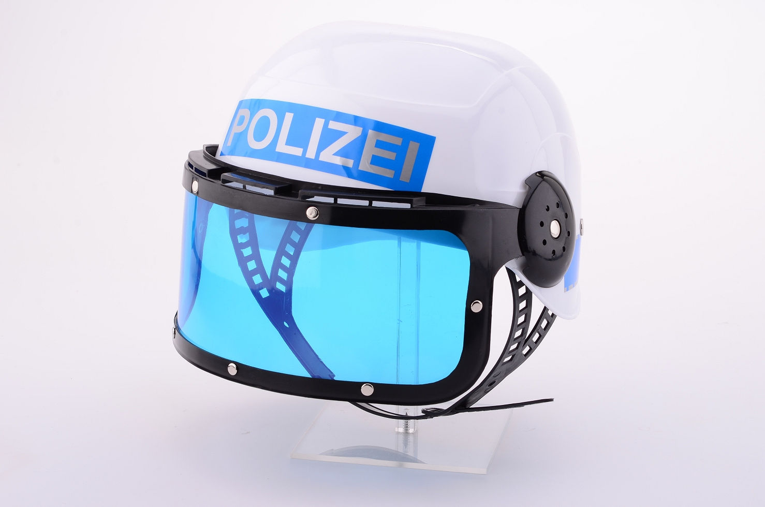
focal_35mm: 90
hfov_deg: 22.7
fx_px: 1909
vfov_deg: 15.1
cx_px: 382
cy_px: 254
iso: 100
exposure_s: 1/160
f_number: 14
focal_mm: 60
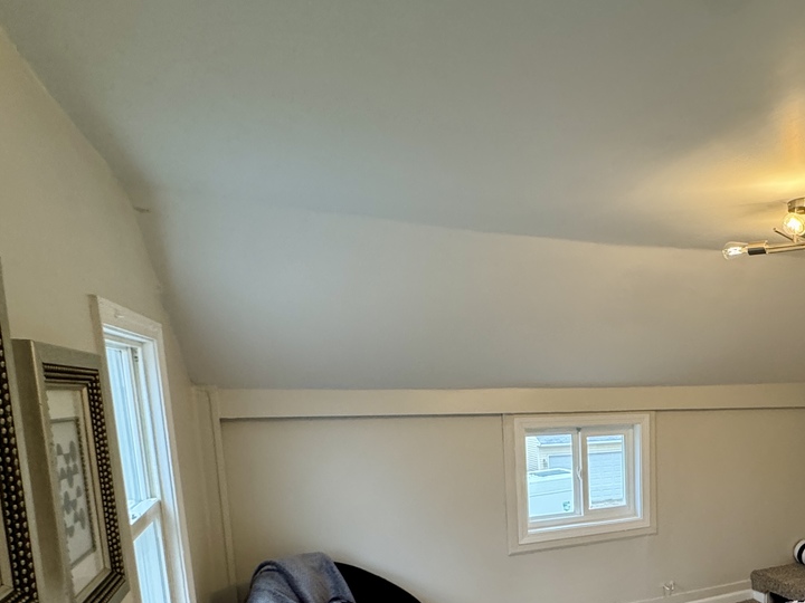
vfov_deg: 46.7
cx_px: 662
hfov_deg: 57.9
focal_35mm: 28
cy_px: 496
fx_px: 651
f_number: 2.2
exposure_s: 1/120
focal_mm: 2.22
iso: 320
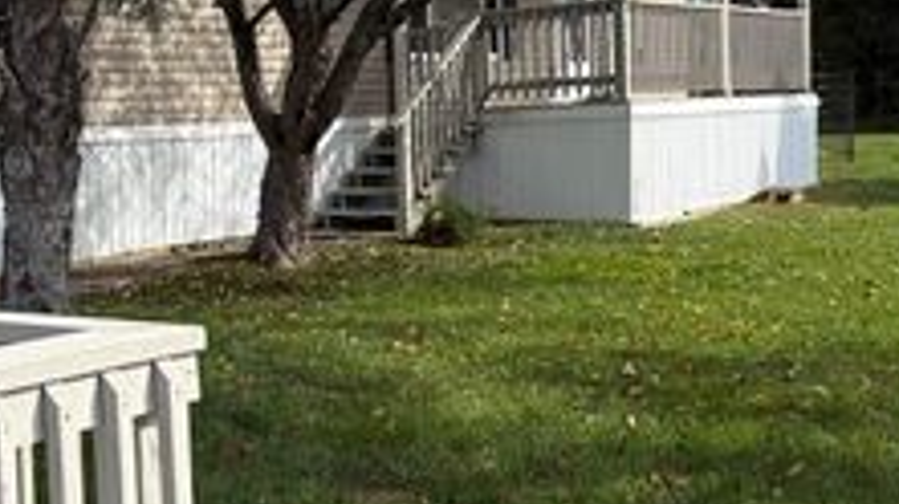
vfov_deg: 18.7
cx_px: 81
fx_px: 1525
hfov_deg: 31.3
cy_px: 161
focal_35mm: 64
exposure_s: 1/2141
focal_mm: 5.96
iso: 50
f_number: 1.6
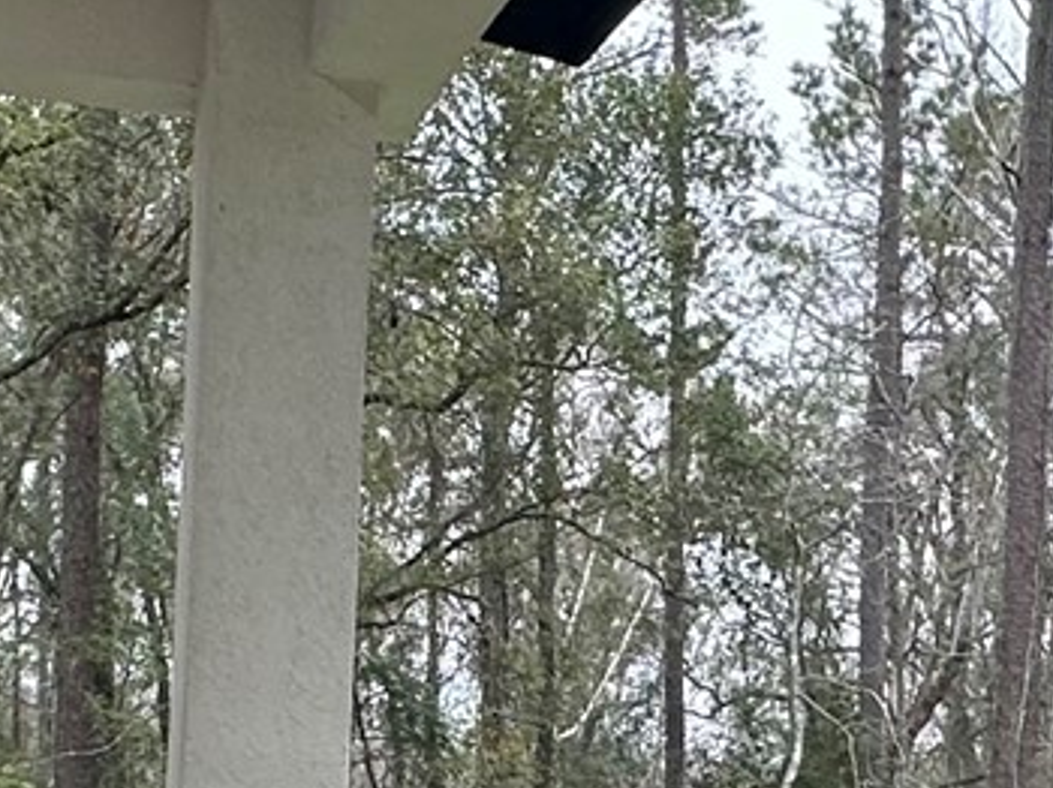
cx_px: 557
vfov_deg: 17.1
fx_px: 2493
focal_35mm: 82
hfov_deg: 23.8
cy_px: 953
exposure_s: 1/120
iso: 64
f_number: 2.2
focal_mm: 2.22
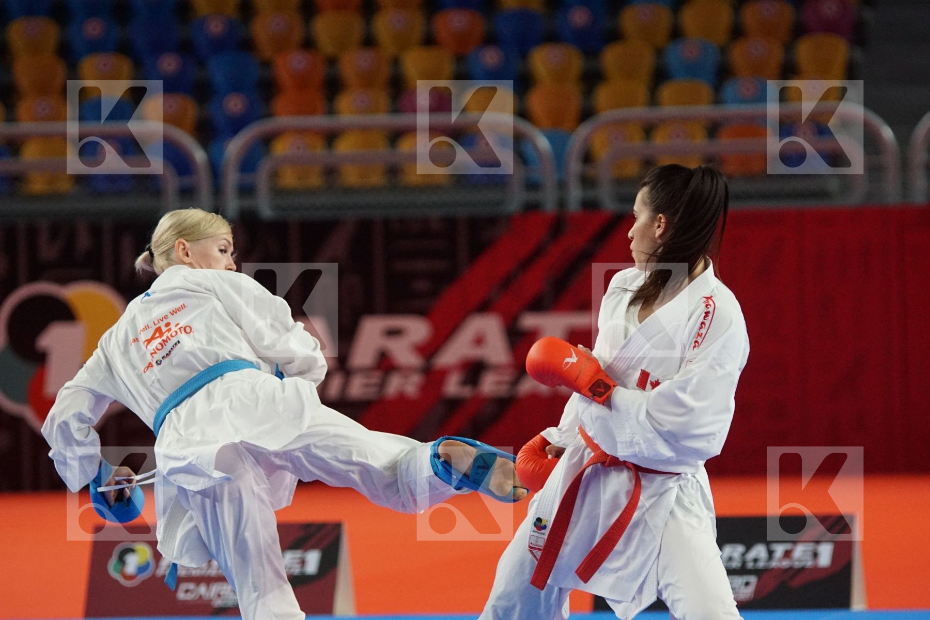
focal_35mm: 225
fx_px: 5812
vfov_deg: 6.1
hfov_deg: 9.1
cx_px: 465
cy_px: 310
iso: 3200
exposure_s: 1/2000
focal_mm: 150
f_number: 2.8
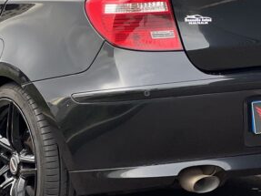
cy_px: -5
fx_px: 1620
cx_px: 101
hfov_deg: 9.2
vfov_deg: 6.9
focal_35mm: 215
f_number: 2.8
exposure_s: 1/121
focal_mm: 9
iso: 50
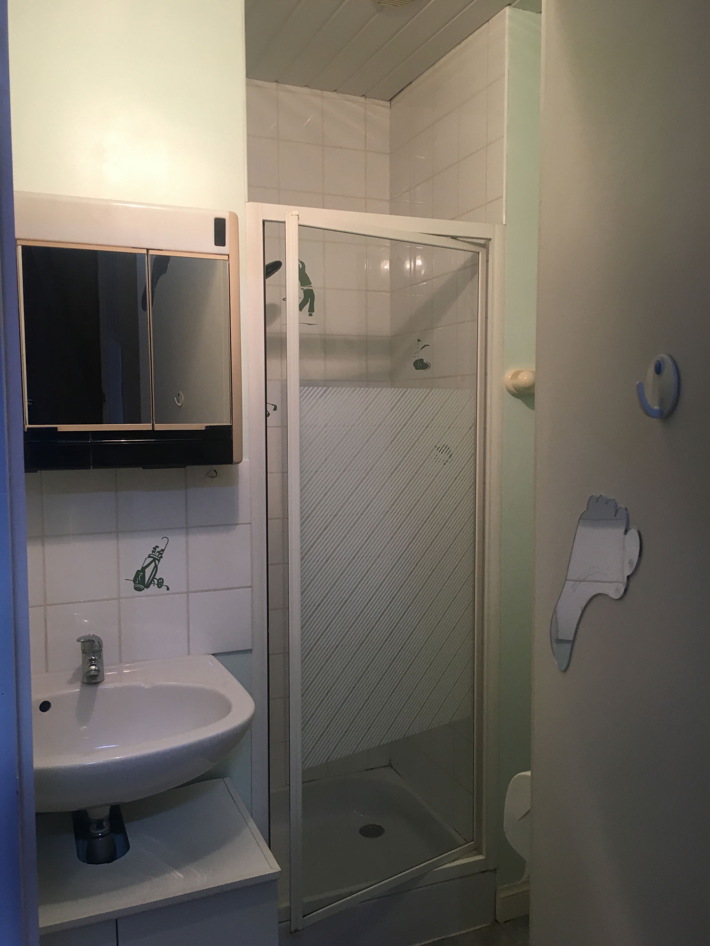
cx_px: 355
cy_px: 473
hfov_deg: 48.2
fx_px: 793
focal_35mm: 29
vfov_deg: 61.7
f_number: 2.2
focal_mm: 4.15
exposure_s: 1/33
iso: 80
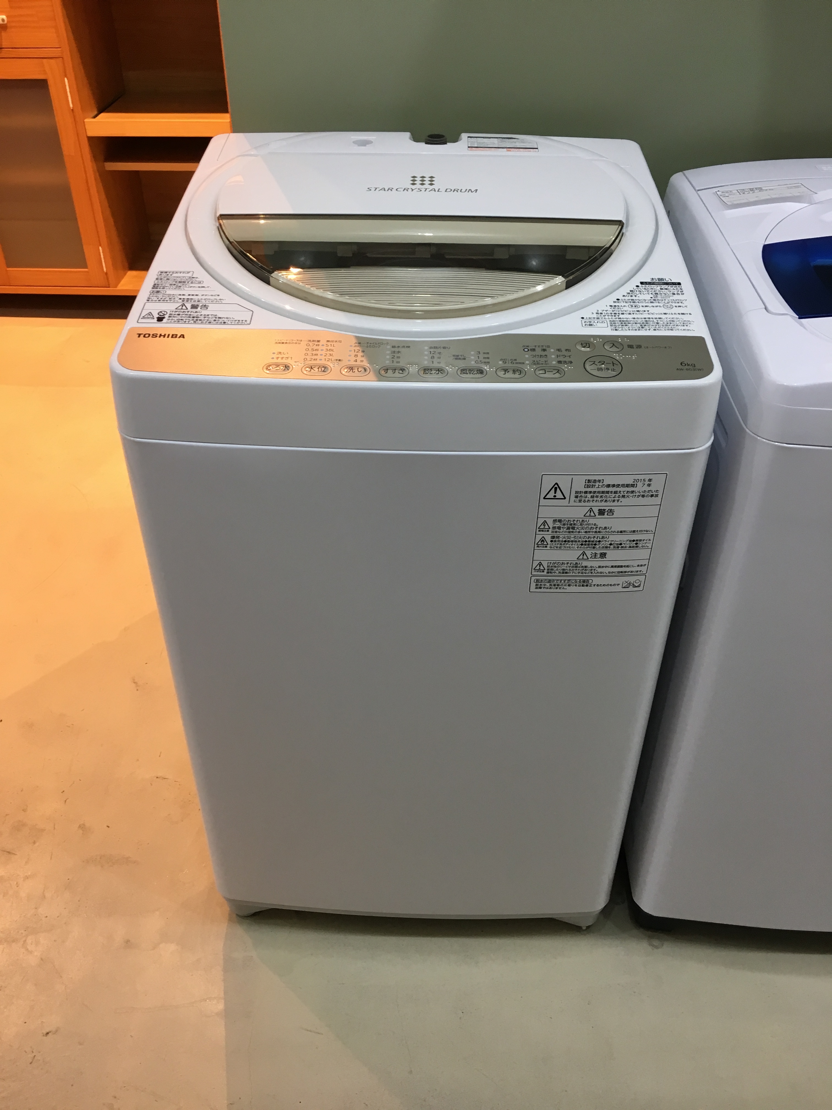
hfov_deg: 48.2
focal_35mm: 29
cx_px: 416
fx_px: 929
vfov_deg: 61.7
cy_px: 555
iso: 100
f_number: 2.2
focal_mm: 4.15
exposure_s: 1/33
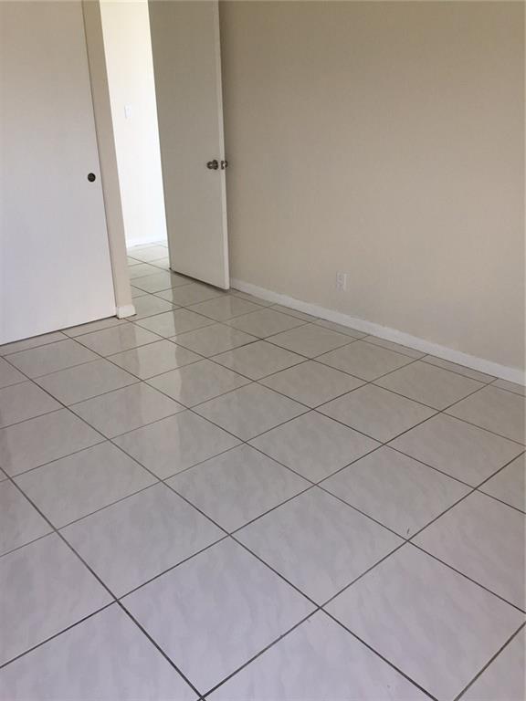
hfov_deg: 48.2
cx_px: 263
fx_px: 588
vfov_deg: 61.7
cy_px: 350
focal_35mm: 29
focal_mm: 4.15
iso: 50
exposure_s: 1/120
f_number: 2.2
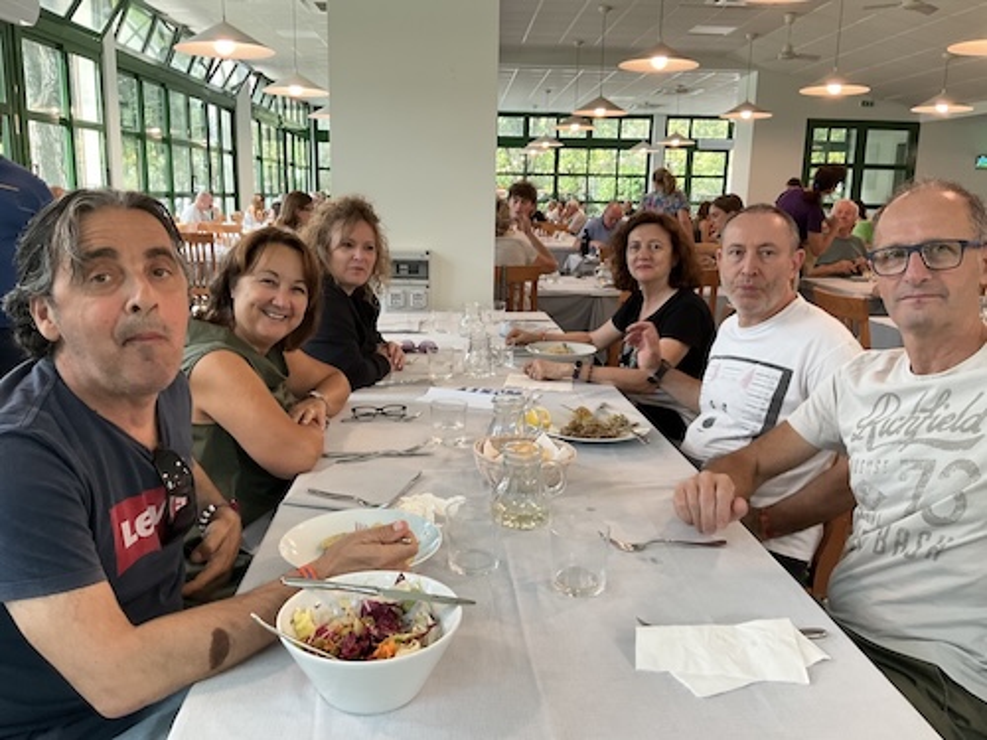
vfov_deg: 48.2
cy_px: 370
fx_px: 827
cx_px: 494
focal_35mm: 29
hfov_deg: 61.7
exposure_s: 1/50
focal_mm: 3
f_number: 1.8
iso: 64
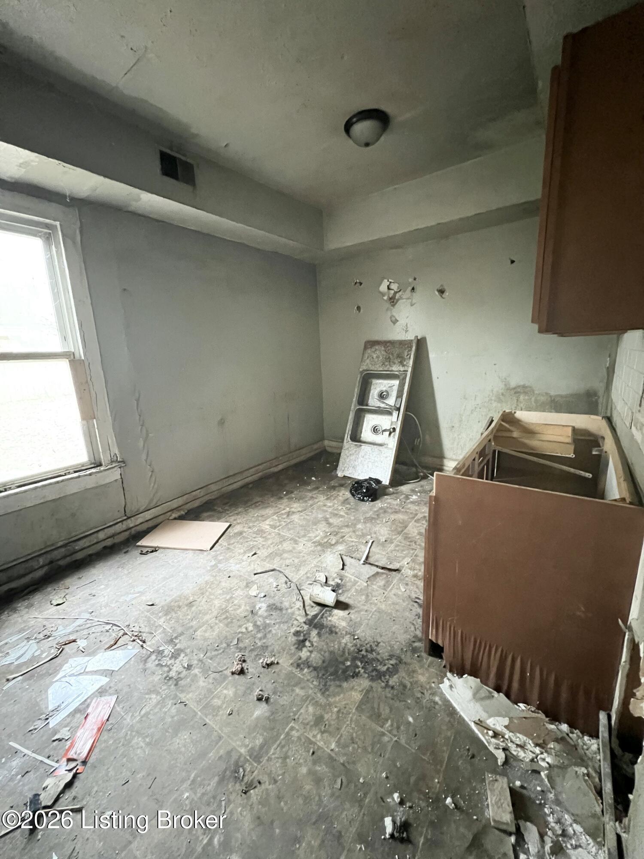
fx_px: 322
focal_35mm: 13
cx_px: 322
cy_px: 430
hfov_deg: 89.9
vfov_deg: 106.2
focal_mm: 1.57
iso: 1250
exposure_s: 1/41
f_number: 1.8
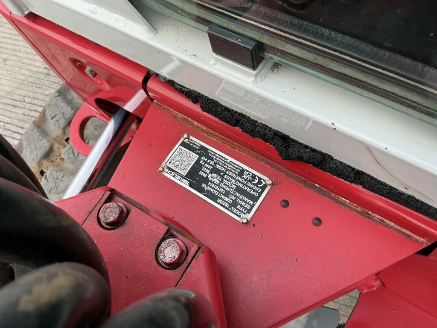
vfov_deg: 49.7
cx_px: 218
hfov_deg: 63.4
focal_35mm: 28
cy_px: 164
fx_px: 353
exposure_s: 1/166
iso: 20
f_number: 1.8
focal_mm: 3
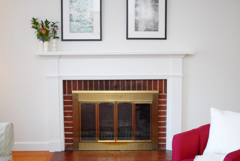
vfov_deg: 25.8
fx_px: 350
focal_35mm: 52
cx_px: 120
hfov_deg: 37.8
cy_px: 80
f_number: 2.5
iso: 400
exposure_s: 1/200
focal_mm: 35
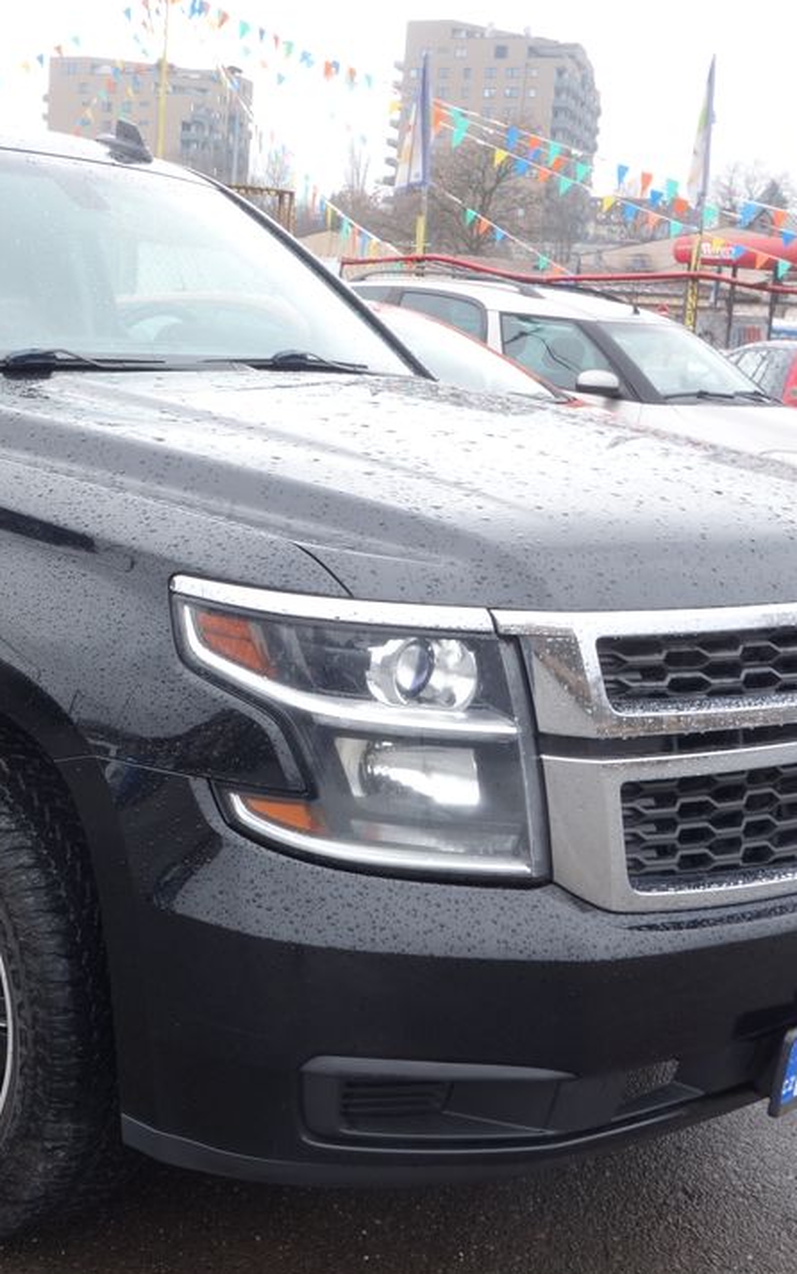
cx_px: 111
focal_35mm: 48
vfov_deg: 41.8
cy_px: 668
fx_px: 1667
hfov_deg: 26.2
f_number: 11
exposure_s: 1/30
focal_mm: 10.4
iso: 125
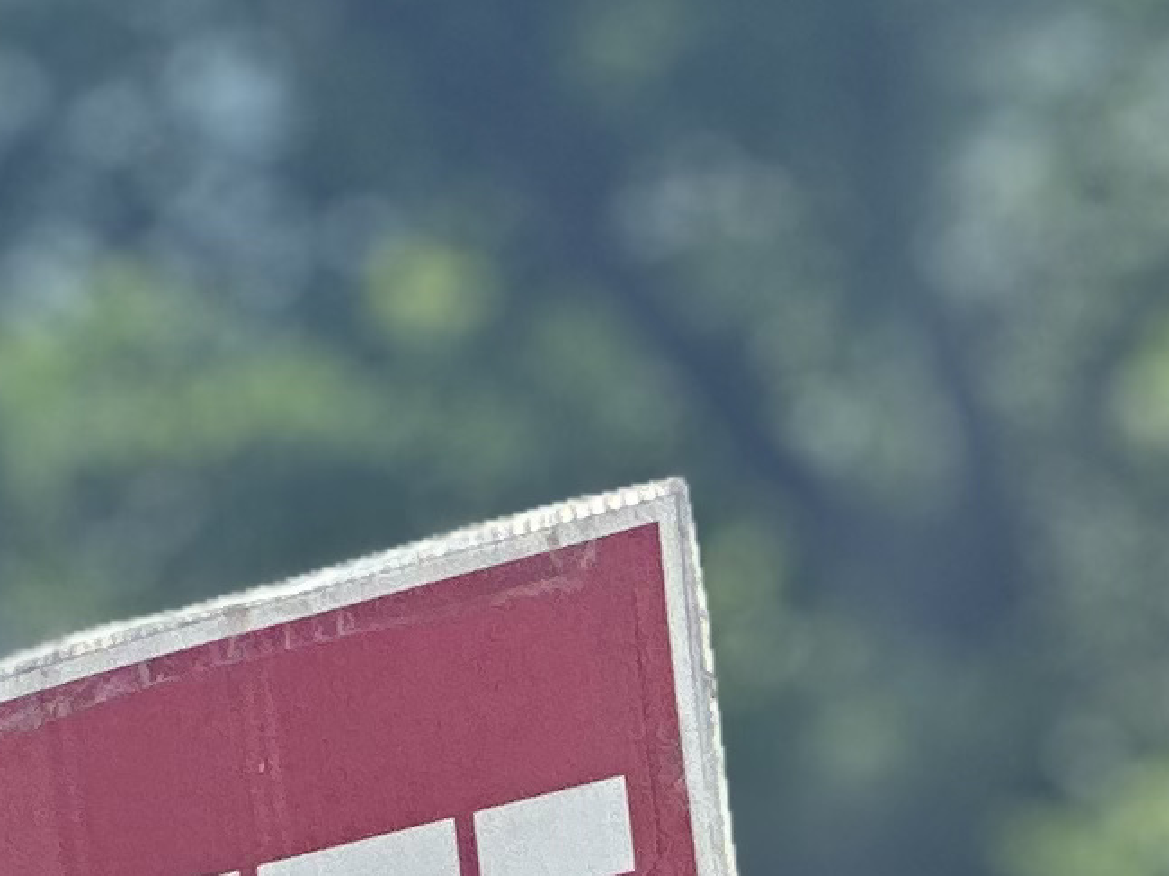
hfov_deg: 4.1
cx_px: 1412
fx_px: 16136
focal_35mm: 478
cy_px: 2653
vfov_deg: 3.1
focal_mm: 9
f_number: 2.8
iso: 32
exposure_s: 1/490
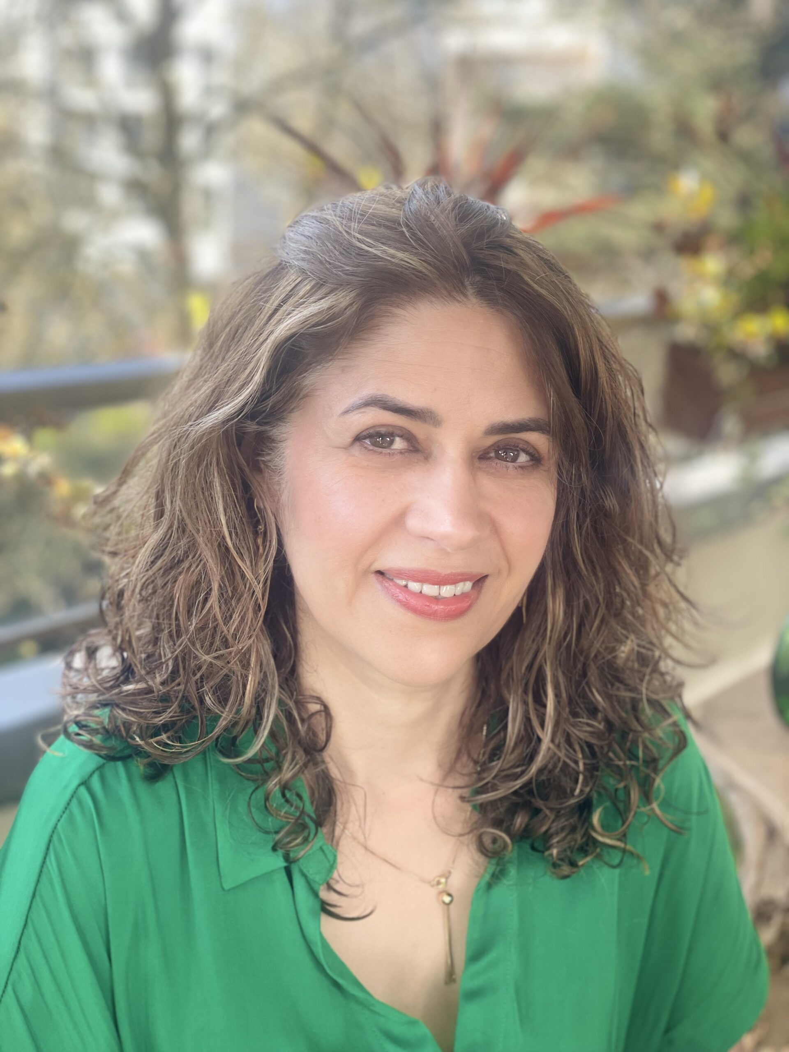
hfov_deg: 28.0
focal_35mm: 52
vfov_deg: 36.8
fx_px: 1580
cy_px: 526
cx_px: 394
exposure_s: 1/122
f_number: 2
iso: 50
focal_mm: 6
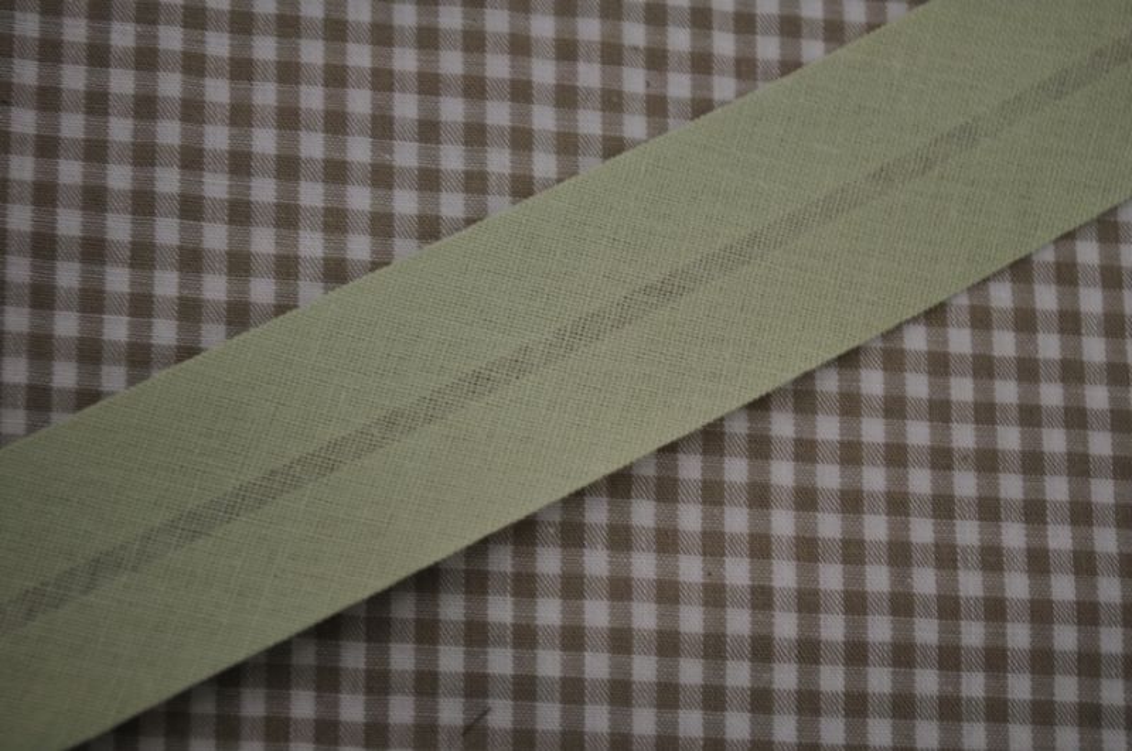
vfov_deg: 20.1
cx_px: 566
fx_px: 2119
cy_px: 376
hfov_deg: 29.9
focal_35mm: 68
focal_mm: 45
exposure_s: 1/25
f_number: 5.3
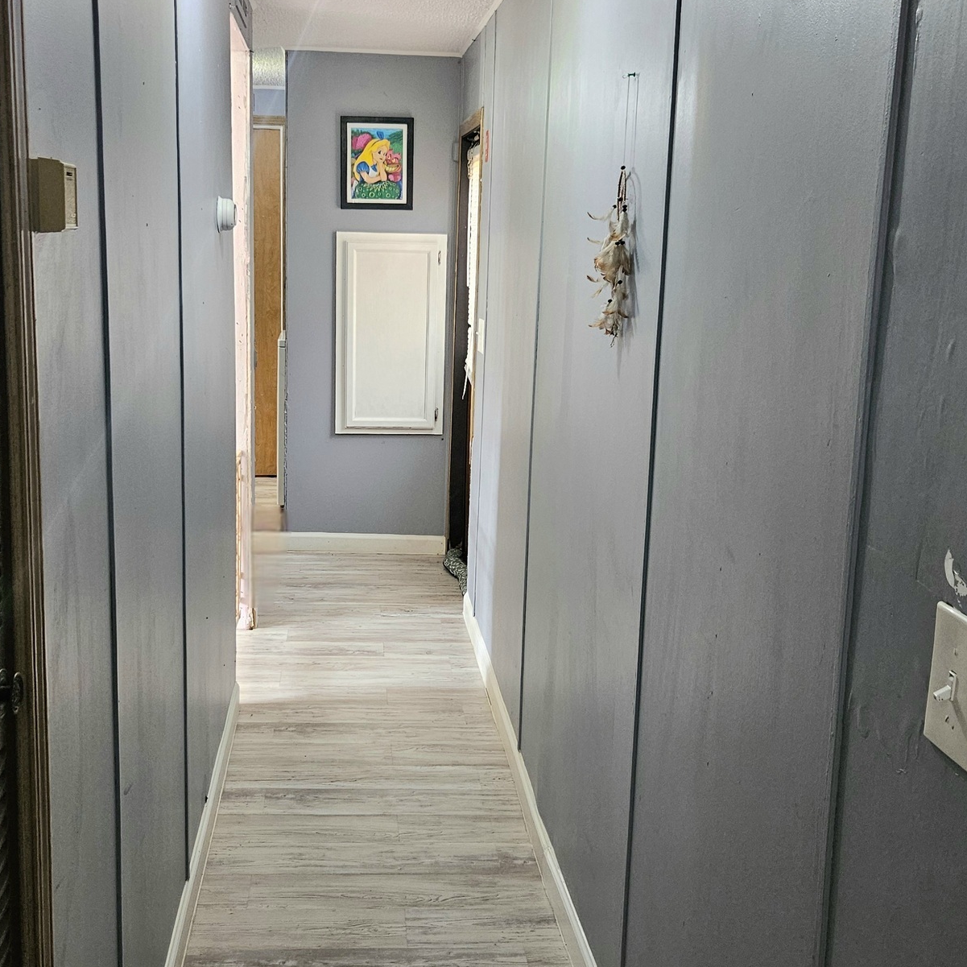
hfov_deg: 42.8
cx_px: 453
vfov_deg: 42.8
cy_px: 455
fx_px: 1233
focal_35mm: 39
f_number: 1.8
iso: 400
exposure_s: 1/120
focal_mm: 5.4
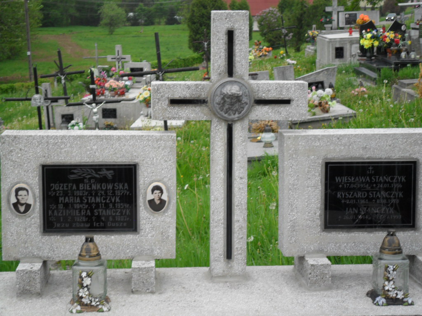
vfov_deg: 19.9
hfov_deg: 26.3
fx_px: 902
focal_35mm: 74
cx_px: 211
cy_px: 158
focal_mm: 13.2
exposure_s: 1/90
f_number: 3.9
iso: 100
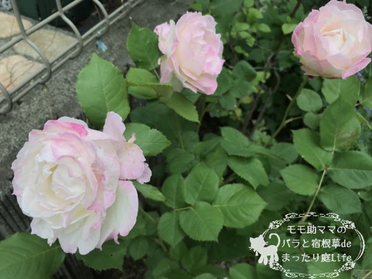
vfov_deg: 49.7
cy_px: 140
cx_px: 186
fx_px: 301
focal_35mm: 28
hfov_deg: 63.4
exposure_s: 1/127
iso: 20
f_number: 1.8
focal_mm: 3.99
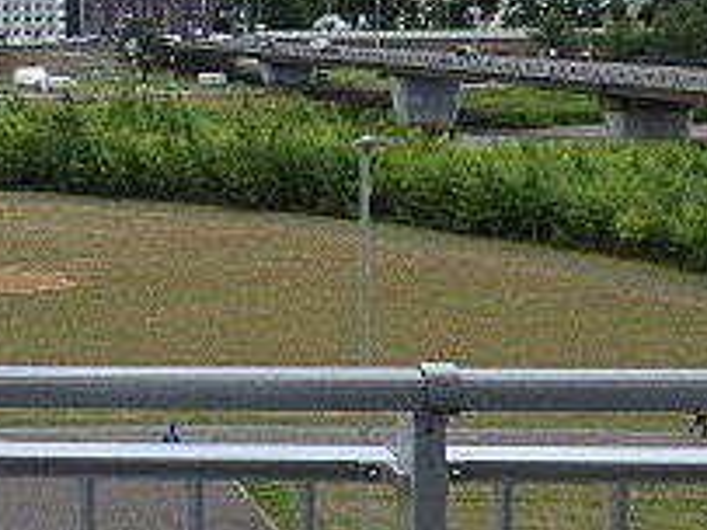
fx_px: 1286
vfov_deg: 22.7
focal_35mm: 63
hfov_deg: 26.0
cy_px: 59
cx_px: -223
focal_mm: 3.58
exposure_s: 1/500
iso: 160
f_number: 5.6
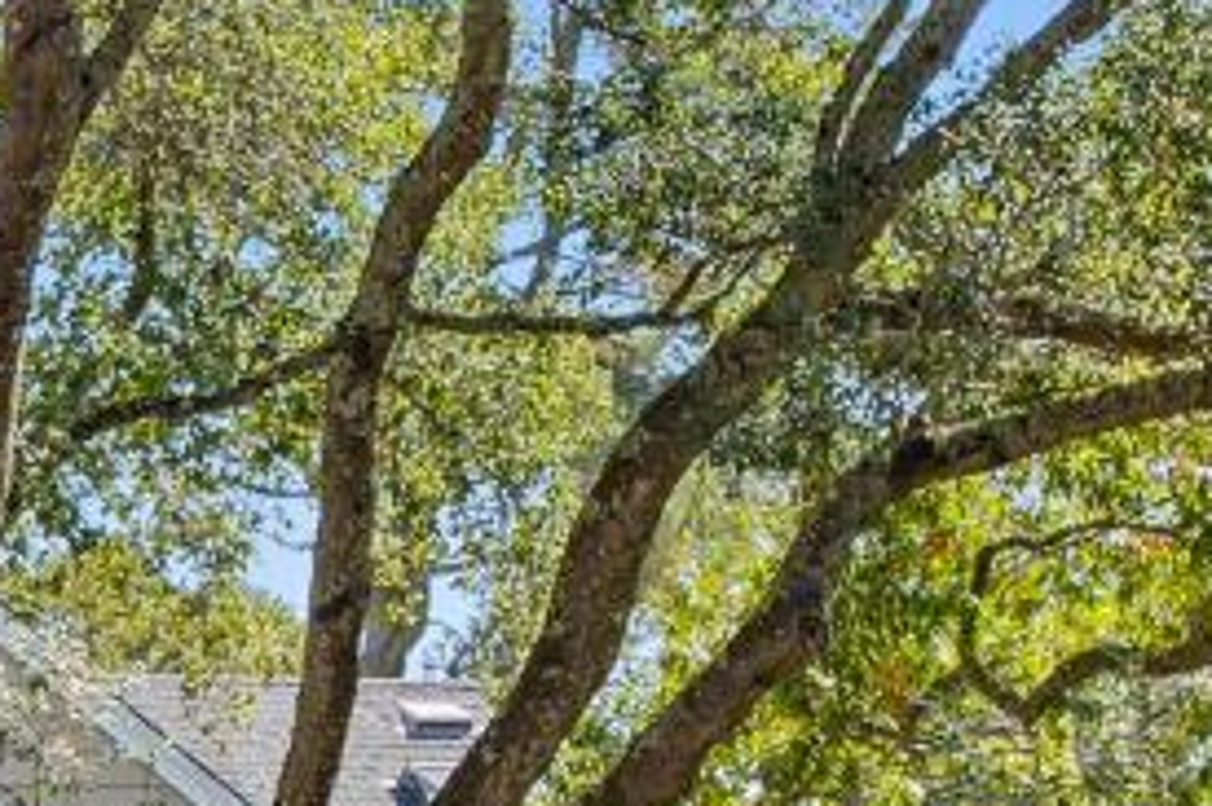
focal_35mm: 224
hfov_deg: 8.9
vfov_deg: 6.1
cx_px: -740
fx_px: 7537
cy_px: 1031
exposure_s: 1/250
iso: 400
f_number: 8
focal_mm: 41
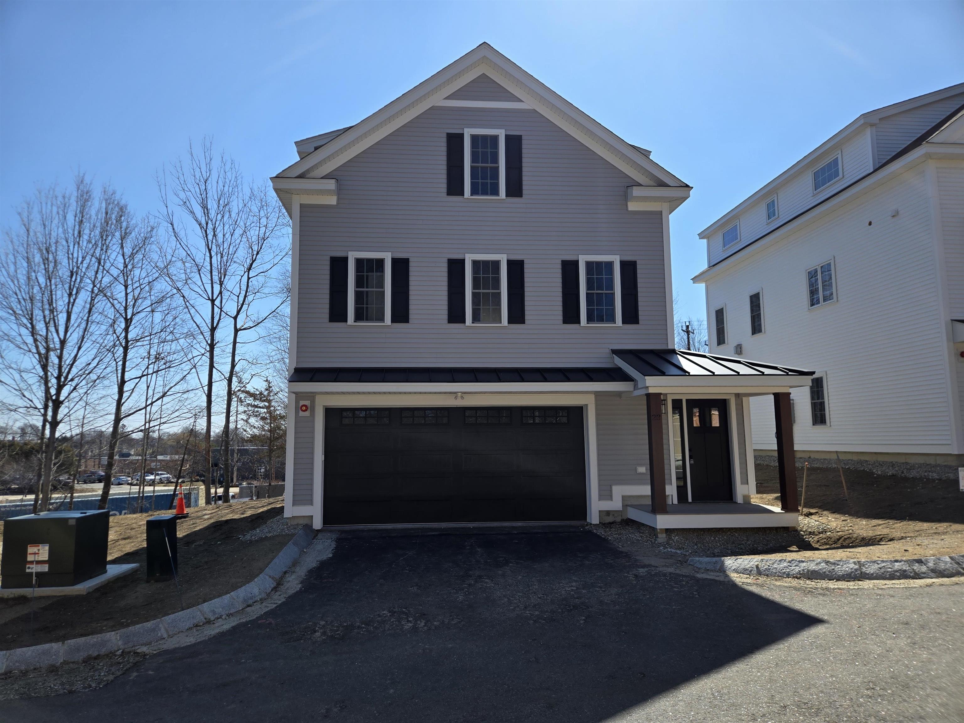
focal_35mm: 23
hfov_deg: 73.9
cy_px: 362
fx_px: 641
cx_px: 482
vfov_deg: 58.9
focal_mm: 5.4
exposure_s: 1/2921
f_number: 1.8
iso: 40
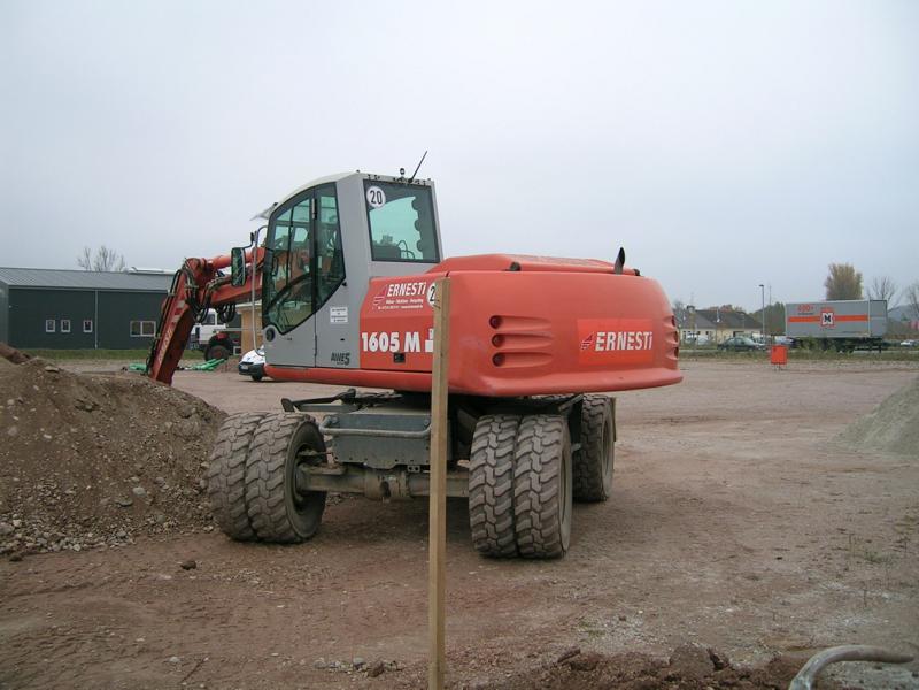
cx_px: 460
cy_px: 345
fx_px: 929
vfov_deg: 40.7
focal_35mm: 35
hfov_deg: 52.6
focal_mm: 5.4
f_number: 2.8
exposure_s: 1/222
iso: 50
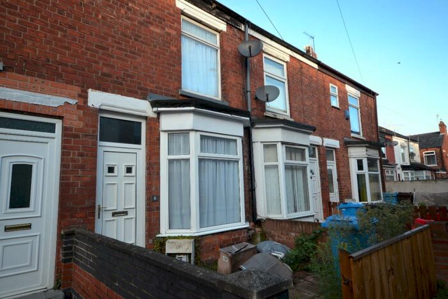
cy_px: 150
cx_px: 224
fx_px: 261
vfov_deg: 59.5
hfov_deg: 81.2
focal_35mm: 21
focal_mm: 14
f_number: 5.6
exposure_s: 1/125
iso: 200
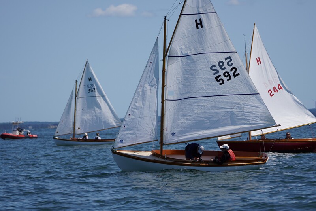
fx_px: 1974
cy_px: 106
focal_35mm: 225
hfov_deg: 9.2
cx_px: 158
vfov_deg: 6.1
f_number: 5
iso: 100
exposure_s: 1/1250
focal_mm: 150
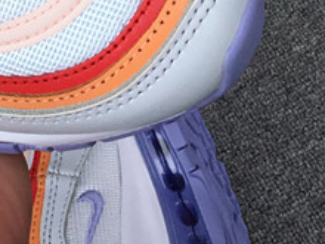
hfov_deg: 14.4
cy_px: -135
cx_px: -179
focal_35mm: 127
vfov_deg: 11.2
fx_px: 1192
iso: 25
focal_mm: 3.3
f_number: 2.4
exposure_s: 1/382
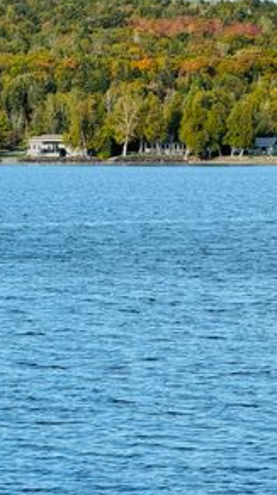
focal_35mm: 225
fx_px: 2947
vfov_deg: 9.6
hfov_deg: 5.4
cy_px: 195
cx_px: 24
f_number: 2.8
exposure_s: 1/707
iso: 50
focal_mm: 15.66
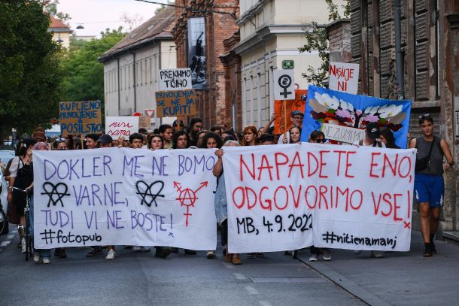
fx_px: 2219
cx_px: 230
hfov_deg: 11.8
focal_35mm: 174
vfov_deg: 7.9
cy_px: 153
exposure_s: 1/125
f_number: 4.2
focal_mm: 115.9
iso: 1000
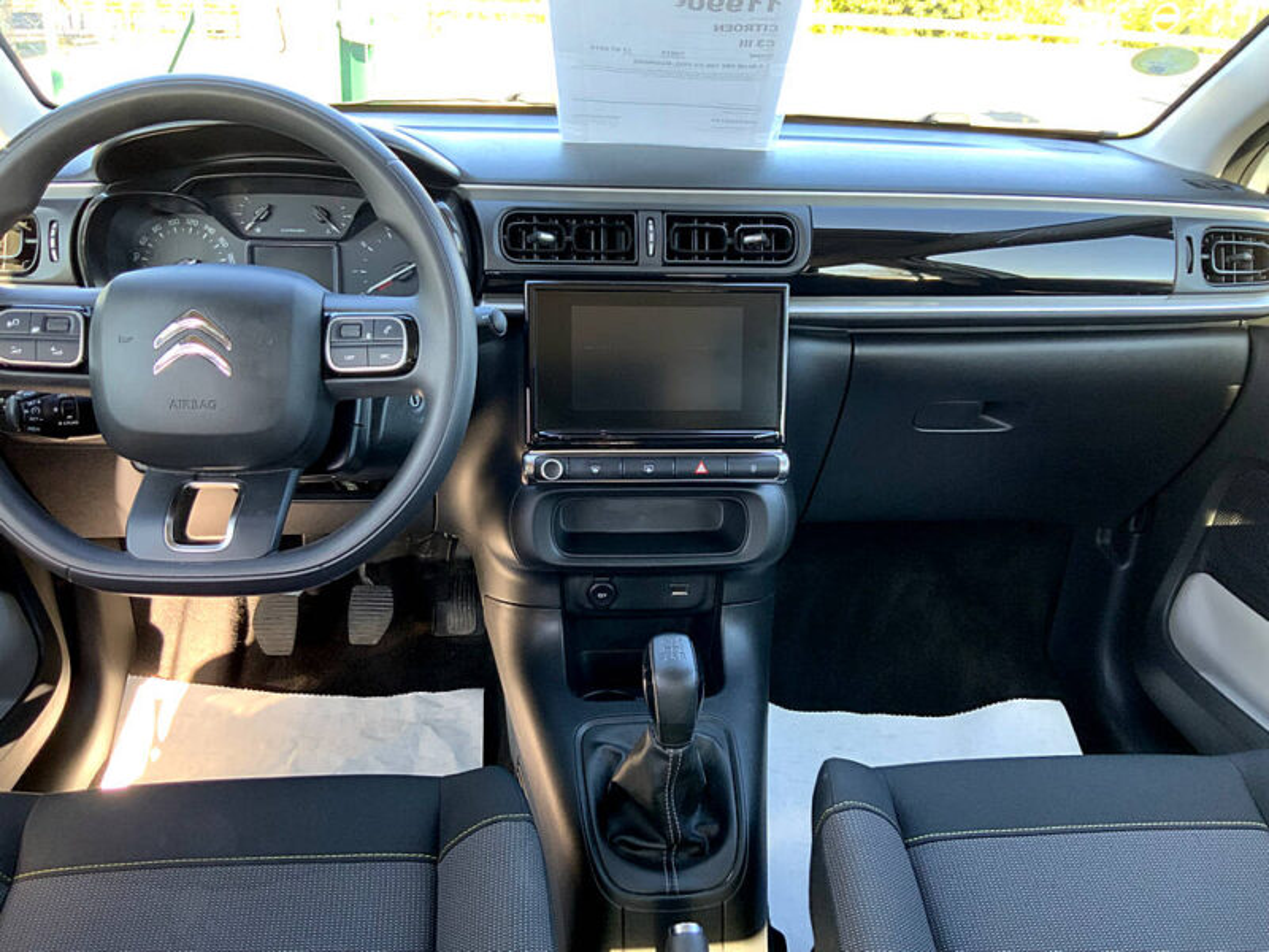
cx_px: 634
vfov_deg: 48.2
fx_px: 1063
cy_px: 476
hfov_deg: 61.7
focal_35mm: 29
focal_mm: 3
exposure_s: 1/86
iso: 64
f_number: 1.8
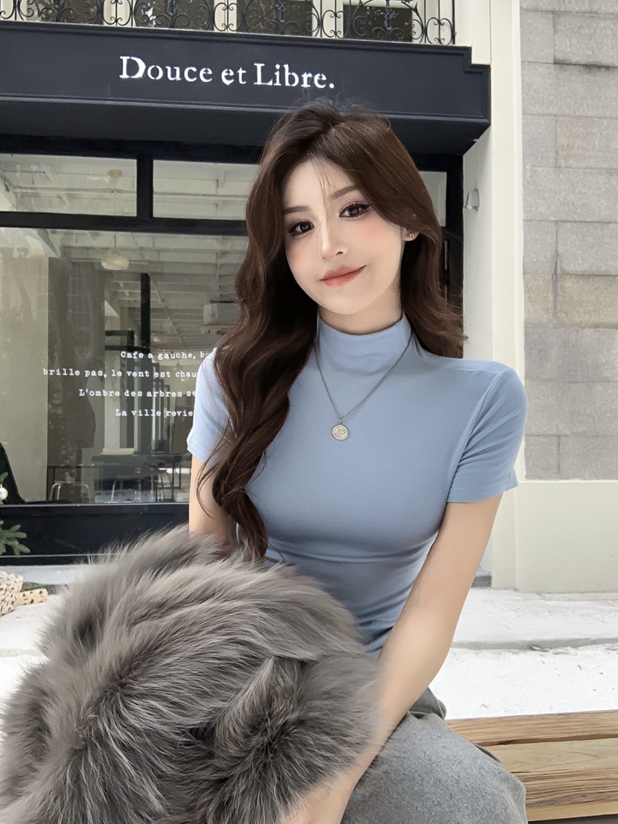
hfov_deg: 44.2
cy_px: 412
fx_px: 762
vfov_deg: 56.8
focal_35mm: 32
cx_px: 309
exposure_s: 1/180
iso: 16
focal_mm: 2.87
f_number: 2.2
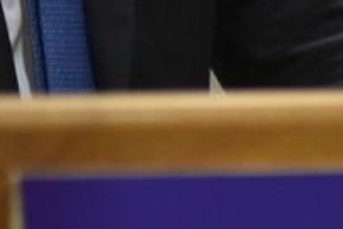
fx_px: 9830
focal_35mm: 1031
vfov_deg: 1.3
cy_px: -134
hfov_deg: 2.0
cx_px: 37
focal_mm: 185
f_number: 4
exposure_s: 1/200
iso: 3200
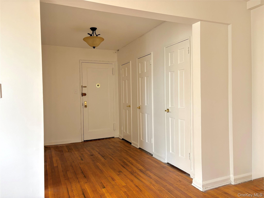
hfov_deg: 67.3
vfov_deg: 53.1
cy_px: 99
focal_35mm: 26
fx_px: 198
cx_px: 132
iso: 125
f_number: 1.6
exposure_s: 1/121
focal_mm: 5.96
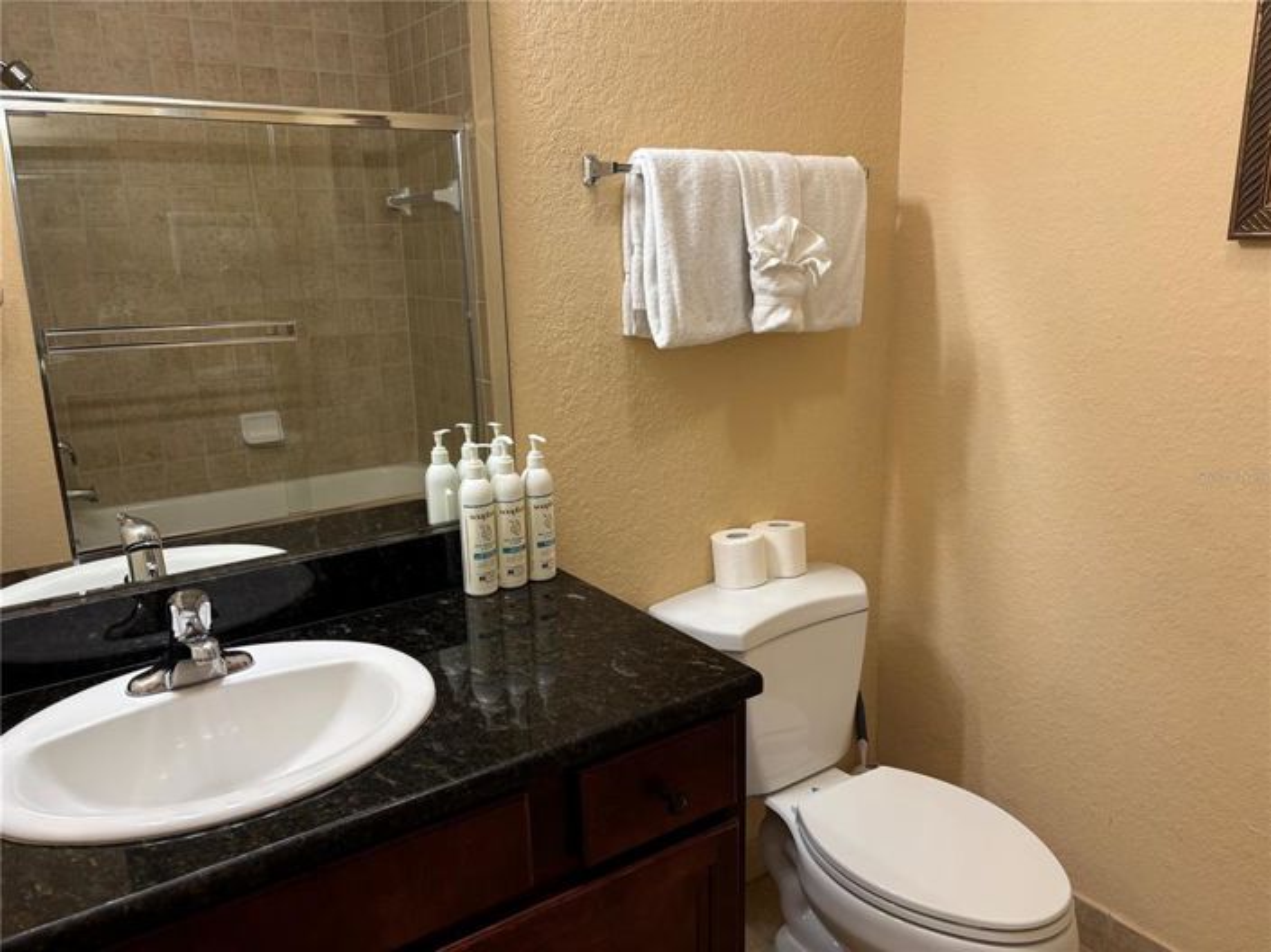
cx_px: 636
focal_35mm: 26
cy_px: 476
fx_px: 954
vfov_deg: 53.0
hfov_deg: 67.3
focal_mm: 5.96
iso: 80
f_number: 1.6
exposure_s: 1/60
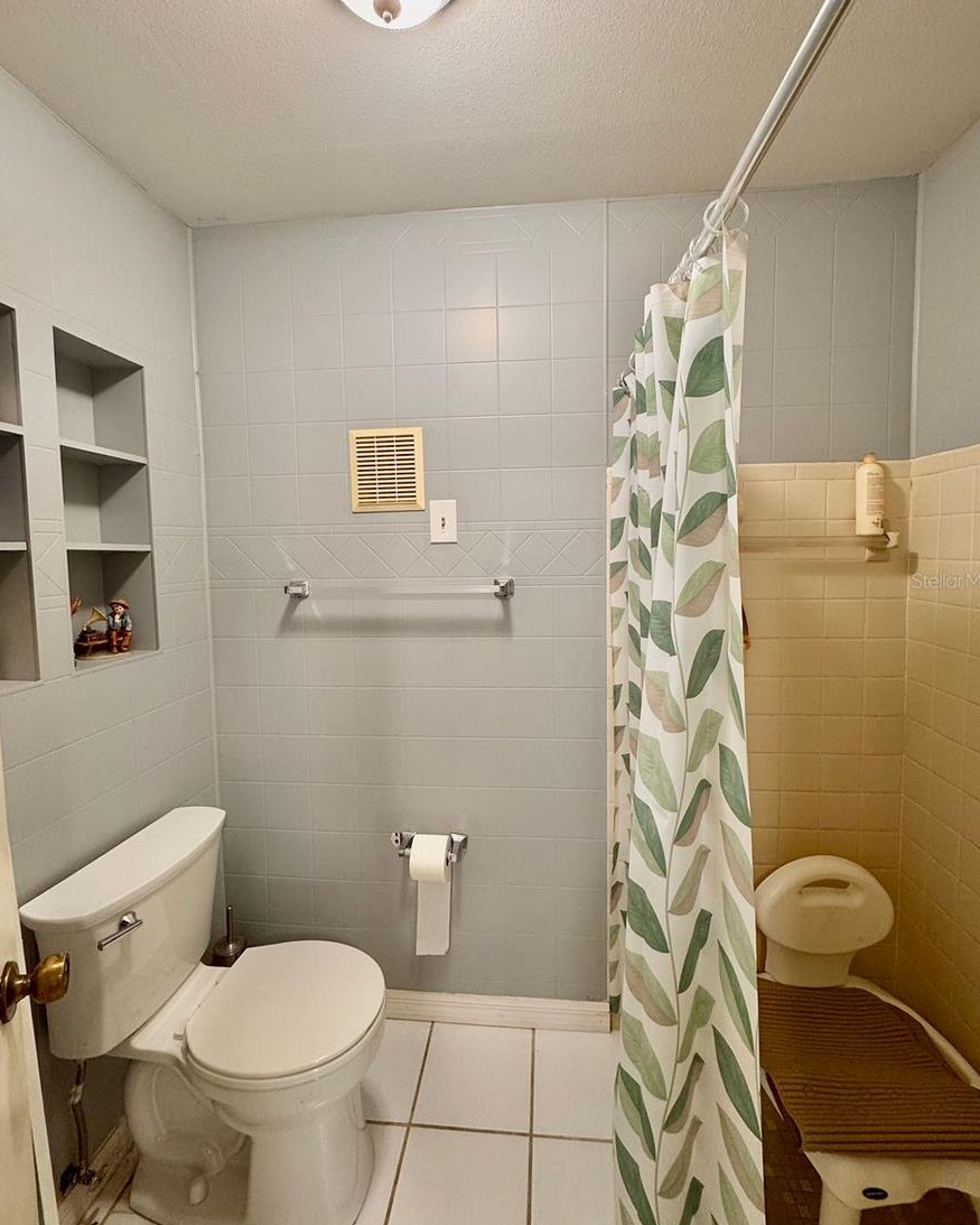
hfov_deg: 84.1
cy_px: 581
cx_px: 501
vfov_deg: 96.7
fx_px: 544
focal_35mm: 15
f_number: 2.2
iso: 200
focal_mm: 2.22
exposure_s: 1/60
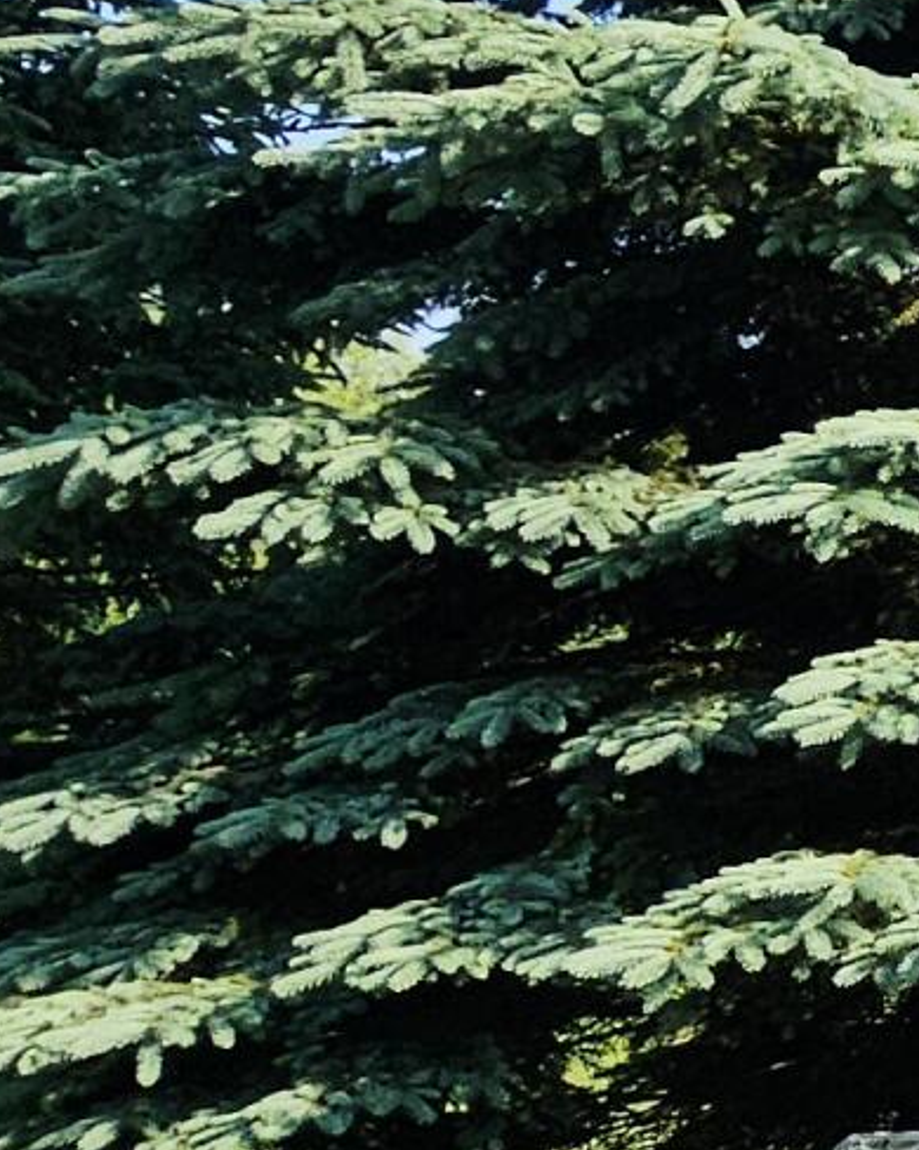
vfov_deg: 24.4
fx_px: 2654
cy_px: 504
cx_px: 2467
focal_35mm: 78
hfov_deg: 12.7
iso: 50
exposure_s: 1/2000
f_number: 2.2
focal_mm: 2.2
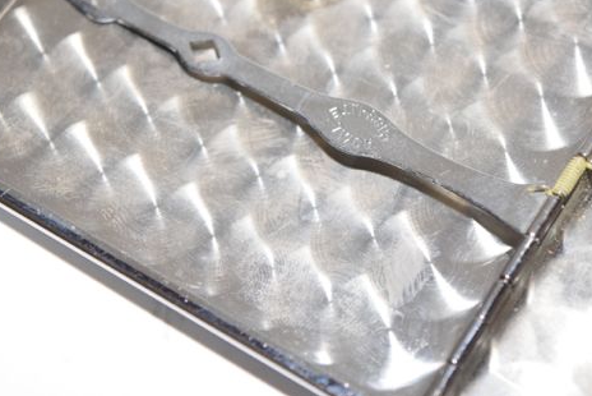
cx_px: 330
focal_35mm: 114
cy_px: 125
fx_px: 1871
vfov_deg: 12.1
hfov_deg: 18.0
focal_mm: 55
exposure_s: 1/125
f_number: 5.6
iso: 1600
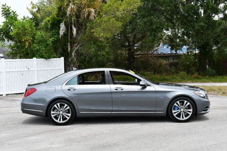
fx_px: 328
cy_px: 76
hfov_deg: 38.2
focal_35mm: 52
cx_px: 114
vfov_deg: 26.0
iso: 140
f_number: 8
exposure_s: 1/250
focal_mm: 35
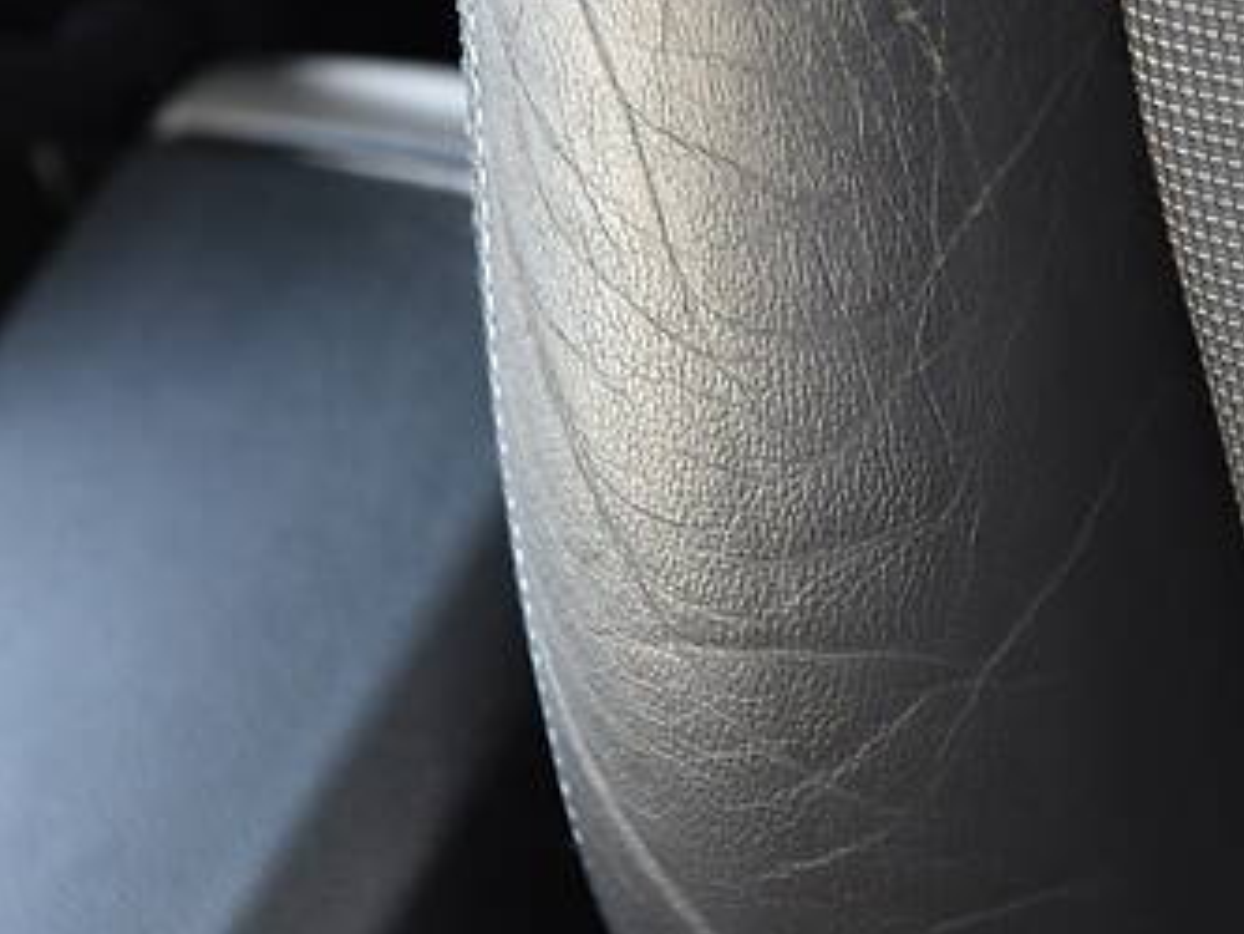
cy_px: 355
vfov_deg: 8.6
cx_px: 680
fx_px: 6219
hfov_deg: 11.4
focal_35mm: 173
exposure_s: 1/125
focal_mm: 100
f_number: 4
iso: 1600
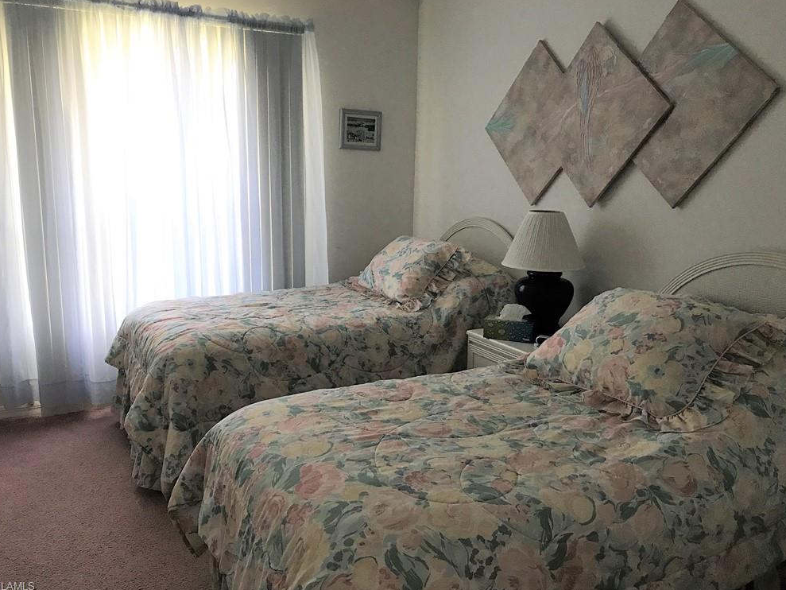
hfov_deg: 61.6
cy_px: 289
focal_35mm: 29
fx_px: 659
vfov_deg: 48.2
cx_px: 383
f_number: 1.8
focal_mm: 3.99
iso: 50
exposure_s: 1/15
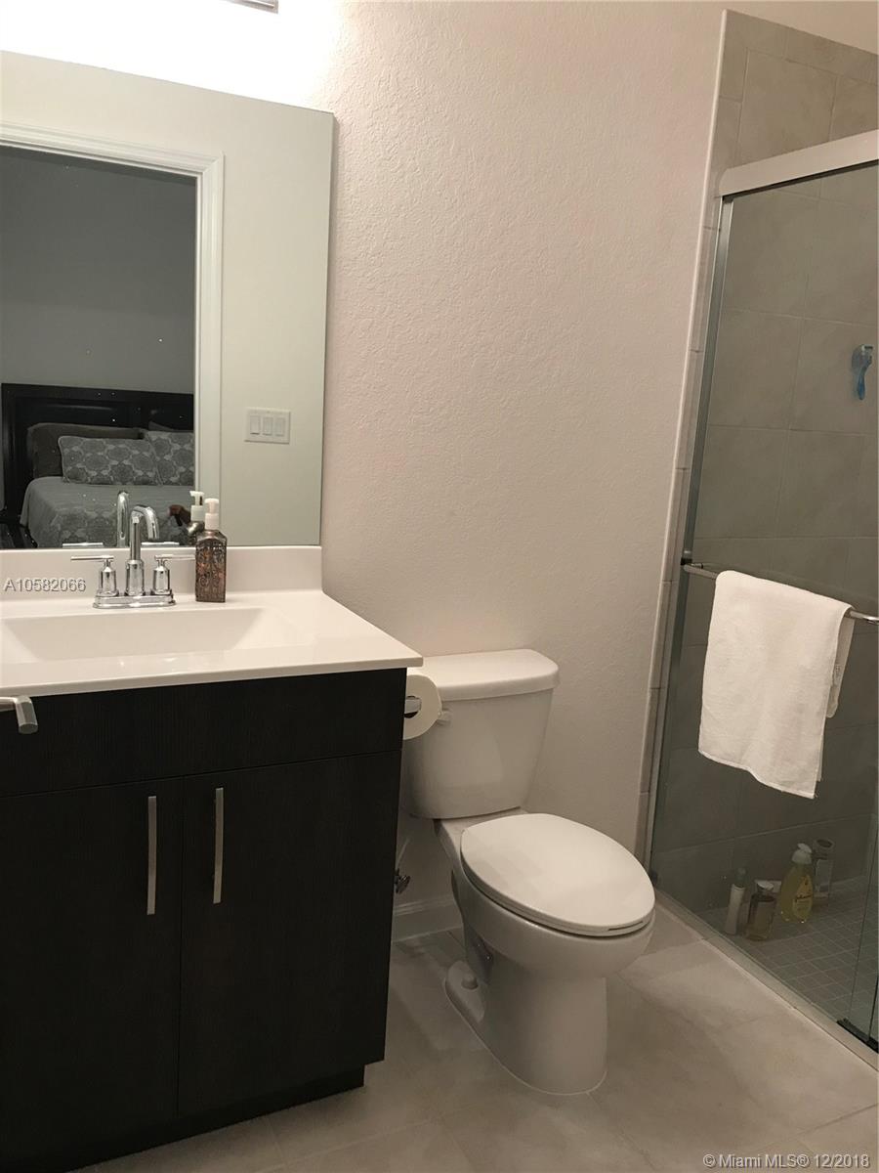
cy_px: 586
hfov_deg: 49.7
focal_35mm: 28
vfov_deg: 63.4
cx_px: 440
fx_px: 948
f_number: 1.8
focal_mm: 3.99
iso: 40
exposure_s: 1/24
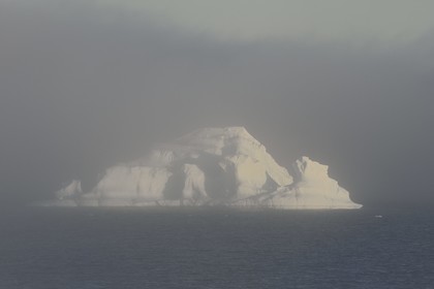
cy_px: 144
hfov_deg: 10.3
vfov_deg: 6.9
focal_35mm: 200
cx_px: 217
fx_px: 2411
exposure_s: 1/250
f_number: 9
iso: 200
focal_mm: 200
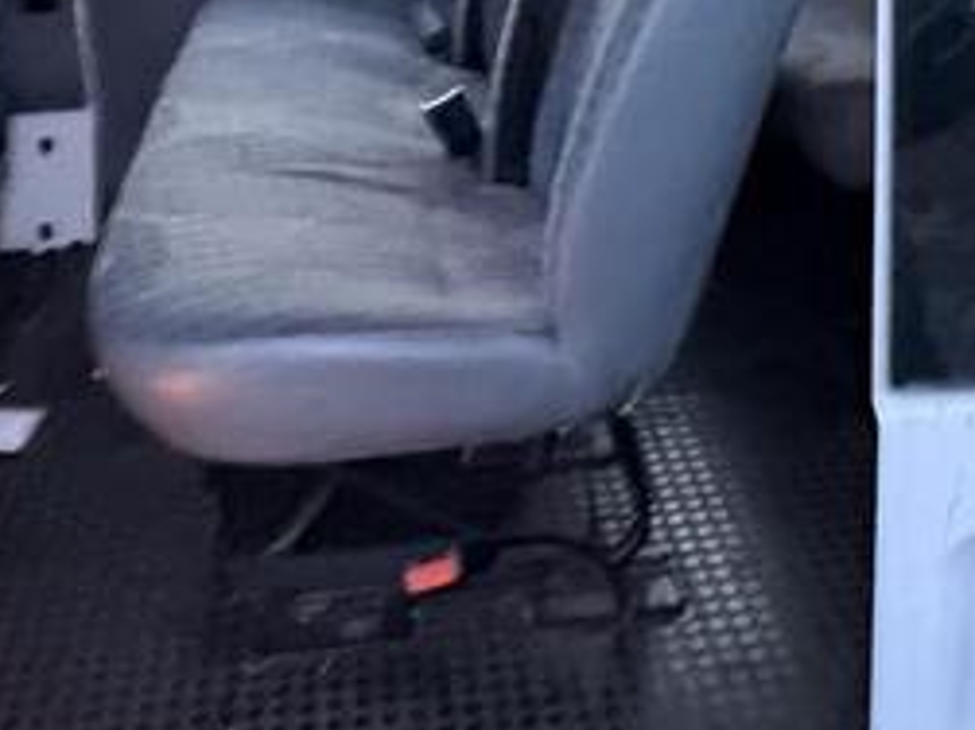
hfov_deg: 38.2
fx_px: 1408
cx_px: 513
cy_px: 89
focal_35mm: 50
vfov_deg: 28.1
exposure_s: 1/30
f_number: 2.2
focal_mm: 2.22
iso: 1250
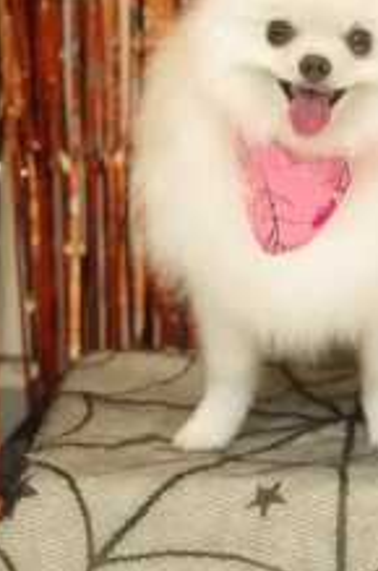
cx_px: 326
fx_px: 2374
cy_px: 57
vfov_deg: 13.6
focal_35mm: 150
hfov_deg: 9.1
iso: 2500
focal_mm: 55
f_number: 3.5
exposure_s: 1/160
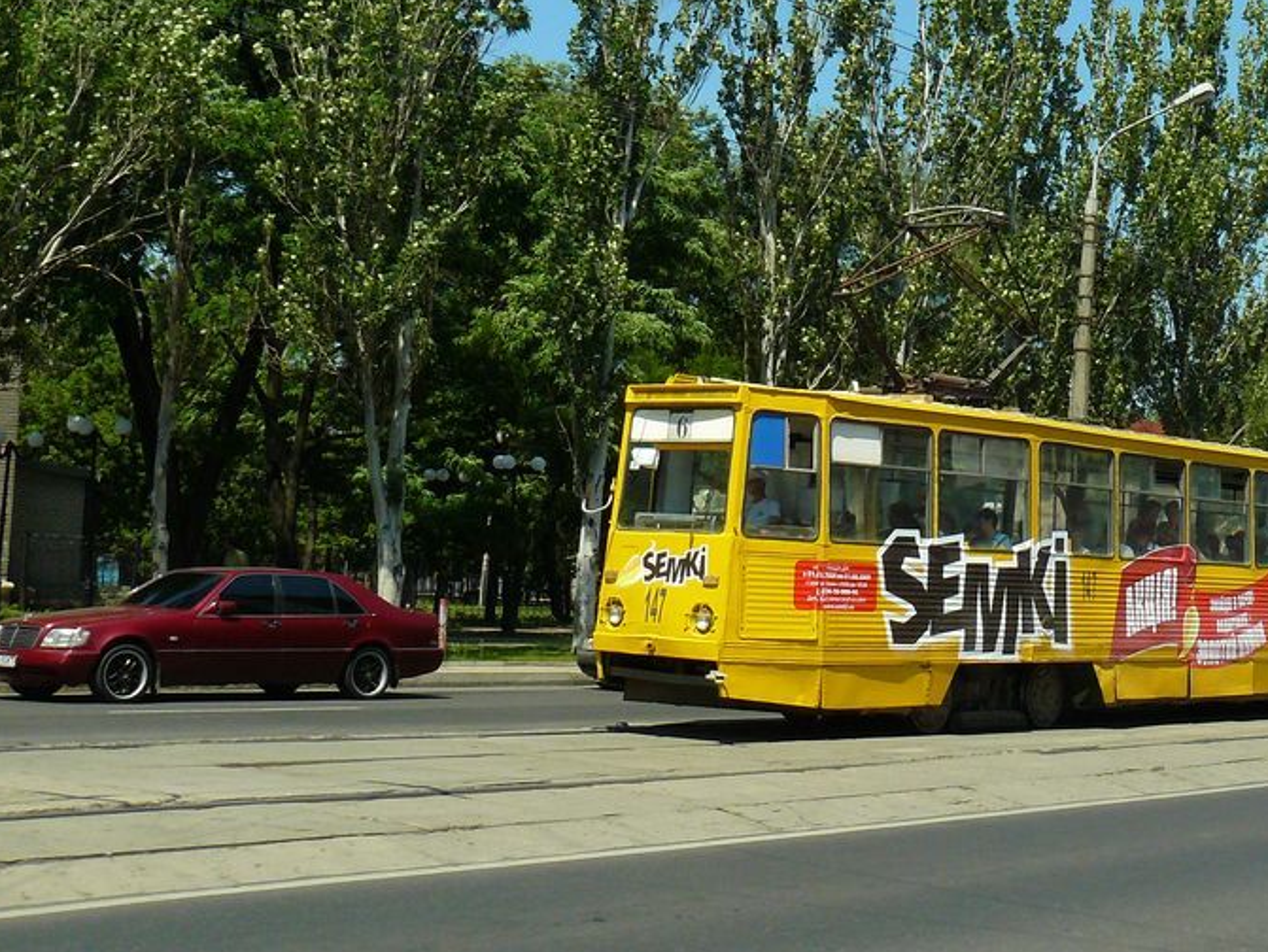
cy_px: 257
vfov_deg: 23.8
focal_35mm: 61
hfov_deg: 31.1
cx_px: 947
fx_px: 2236
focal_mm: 6.6
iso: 200
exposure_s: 1/1000
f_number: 5
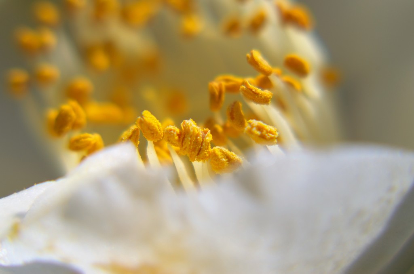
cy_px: 137
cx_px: 207
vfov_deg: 11.4
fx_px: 1377
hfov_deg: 17.1
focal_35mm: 120
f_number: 8
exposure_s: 1/320
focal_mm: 80
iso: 100
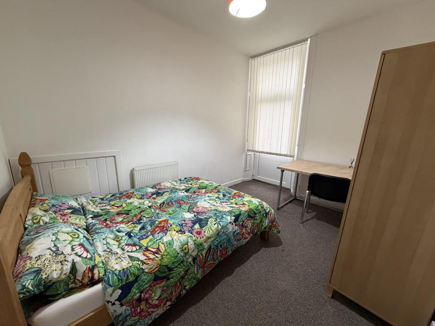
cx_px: 218
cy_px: 163
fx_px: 176
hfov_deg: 102.1
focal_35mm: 14
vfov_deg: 85.7
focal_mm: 2.22
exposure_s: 1/50
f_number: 2.2
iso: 500
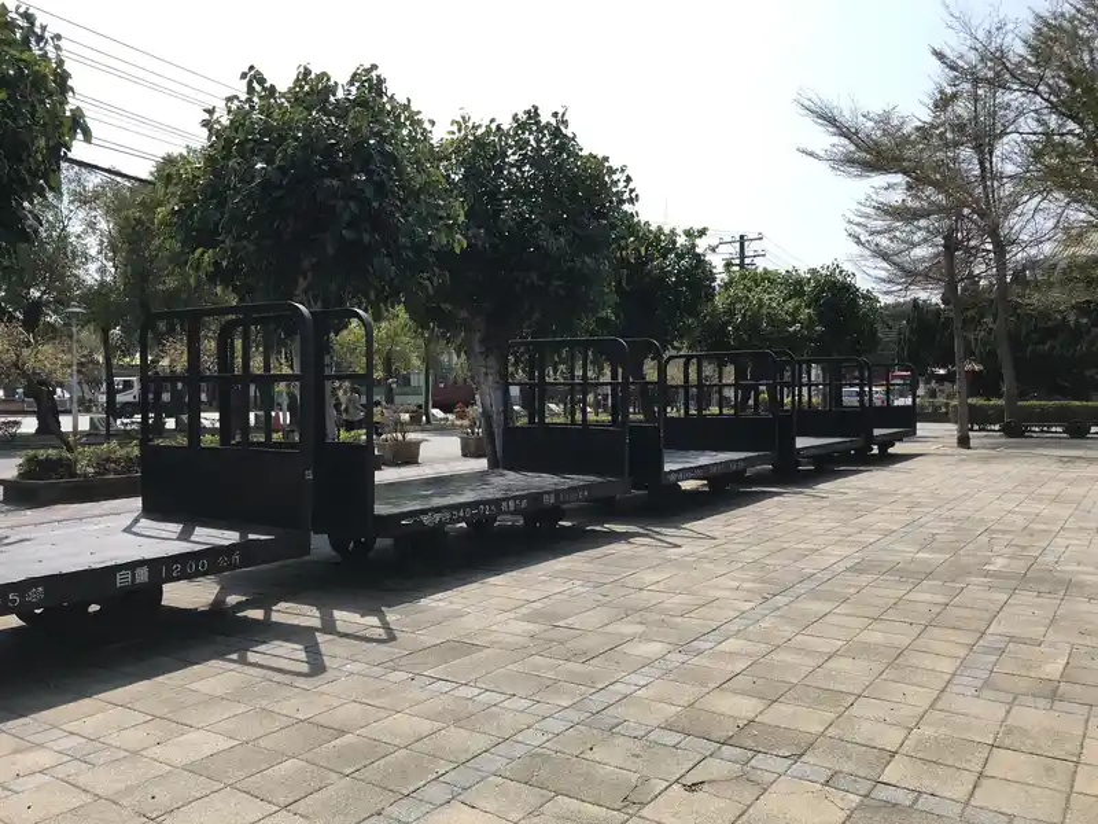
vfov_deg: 49.7
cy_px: 412
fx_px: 888
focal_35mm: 28
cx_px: 549
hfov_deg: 63.4
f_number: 1.8
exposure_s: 1/2179
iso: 20
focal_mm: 3.99
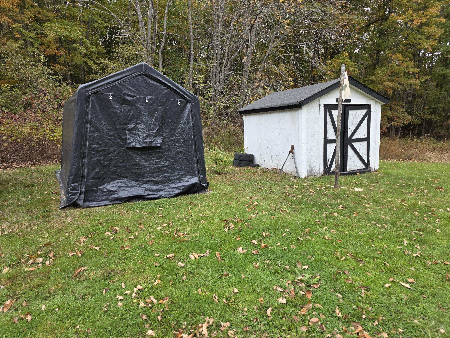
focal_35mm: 23
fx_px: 299
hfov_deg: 73.9
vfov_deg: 58.9
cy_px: 169
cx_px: 225
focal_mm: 6.3
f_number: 1.7
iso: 50
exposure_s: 1/359
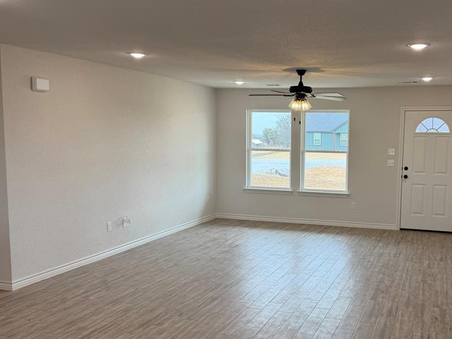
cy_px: 188
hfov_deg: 49.1
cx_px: 308
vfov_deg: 38.6
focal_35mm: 37
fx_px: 483
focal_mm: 6.76
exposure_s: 1/178
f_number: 1.78
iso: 100
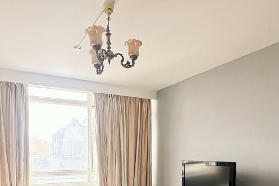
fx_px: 232
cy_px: 184
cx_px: 111
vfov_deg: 38.8
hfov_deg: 61.4
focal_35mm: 30
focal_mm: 2.22
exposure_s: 1/131
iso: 40
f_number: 2.2
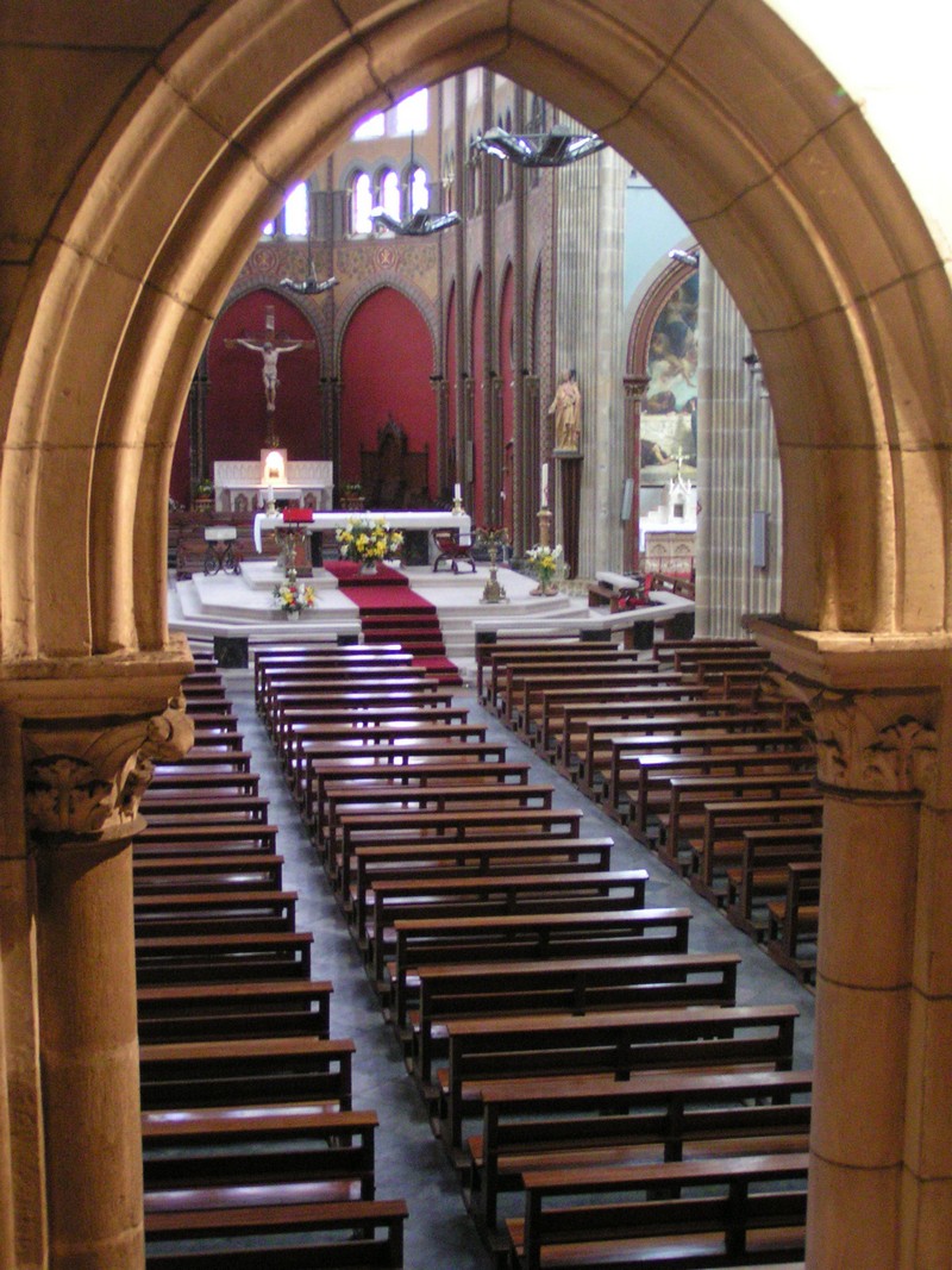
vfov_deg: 38.9
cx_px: 476
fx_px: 1797
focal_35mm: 49
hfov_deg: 29.7
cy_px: 635
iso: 400
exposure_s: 1/2
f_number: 2.8
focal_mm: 7.6
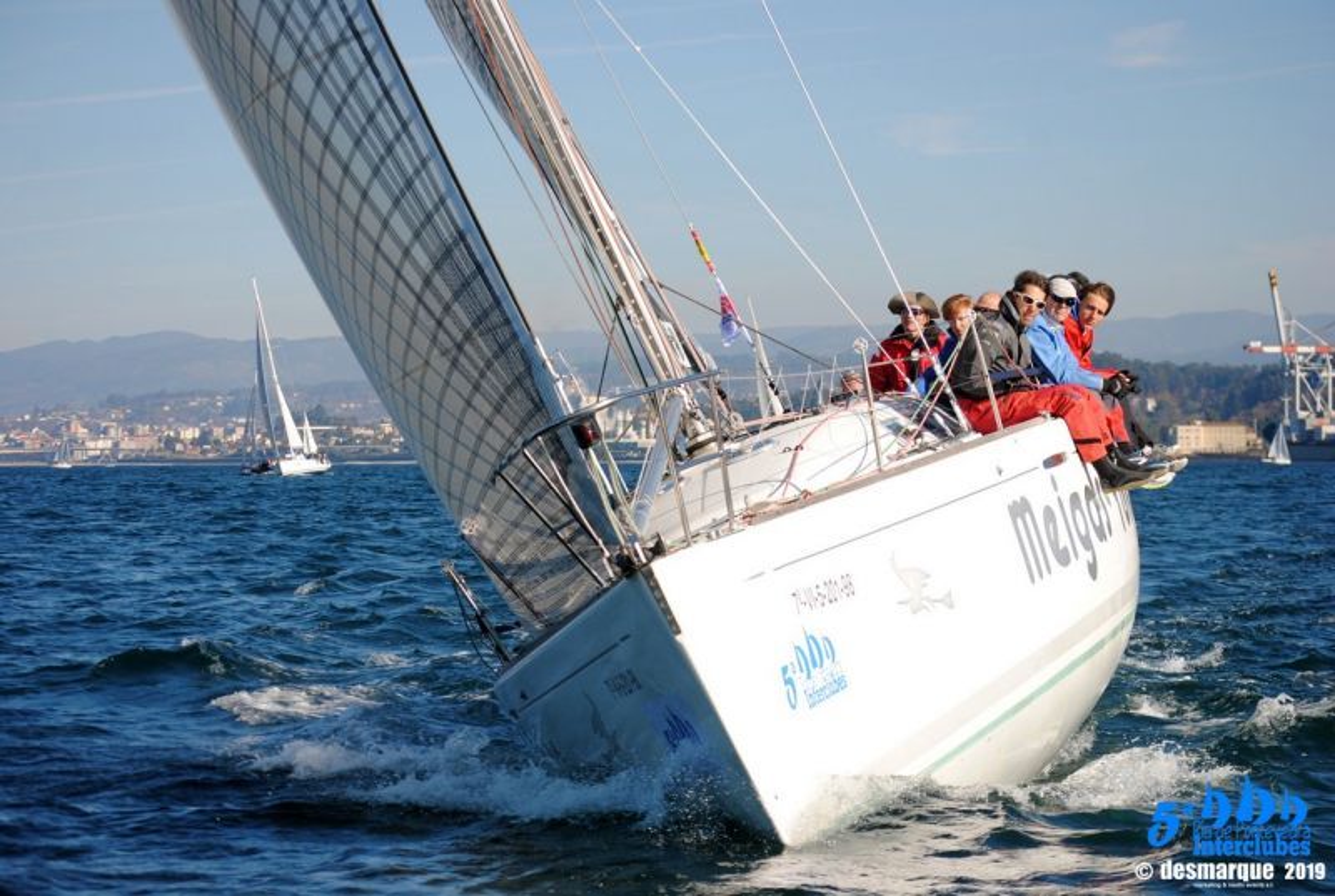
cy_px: 448
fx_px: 3902
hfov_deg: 19.4
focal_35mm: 105
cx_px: 668
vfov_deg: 13.1
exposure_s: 1/500
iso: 100
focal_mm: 70
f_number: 5.6
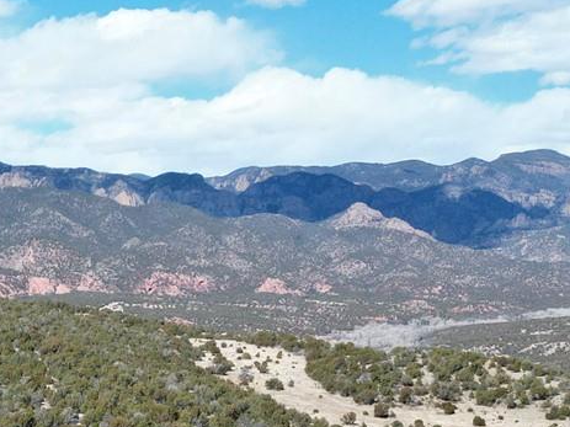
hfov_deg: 21.9
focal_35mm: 83
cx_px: -98
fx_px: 1366
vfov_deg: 17.1
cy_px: 492
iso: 200
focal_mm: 6.72
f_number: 1.7
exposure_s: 1/3000
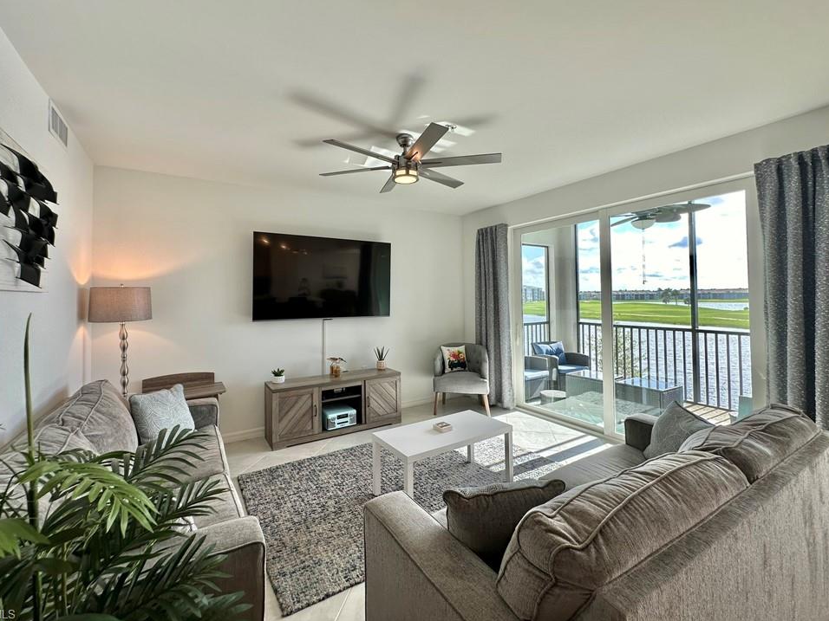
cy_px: 290
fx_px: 359
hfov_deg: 98.1
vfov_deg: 81.6
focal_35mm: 15
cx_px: 395
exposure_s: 1/121
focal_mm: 2.22
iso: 40
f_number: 2.2
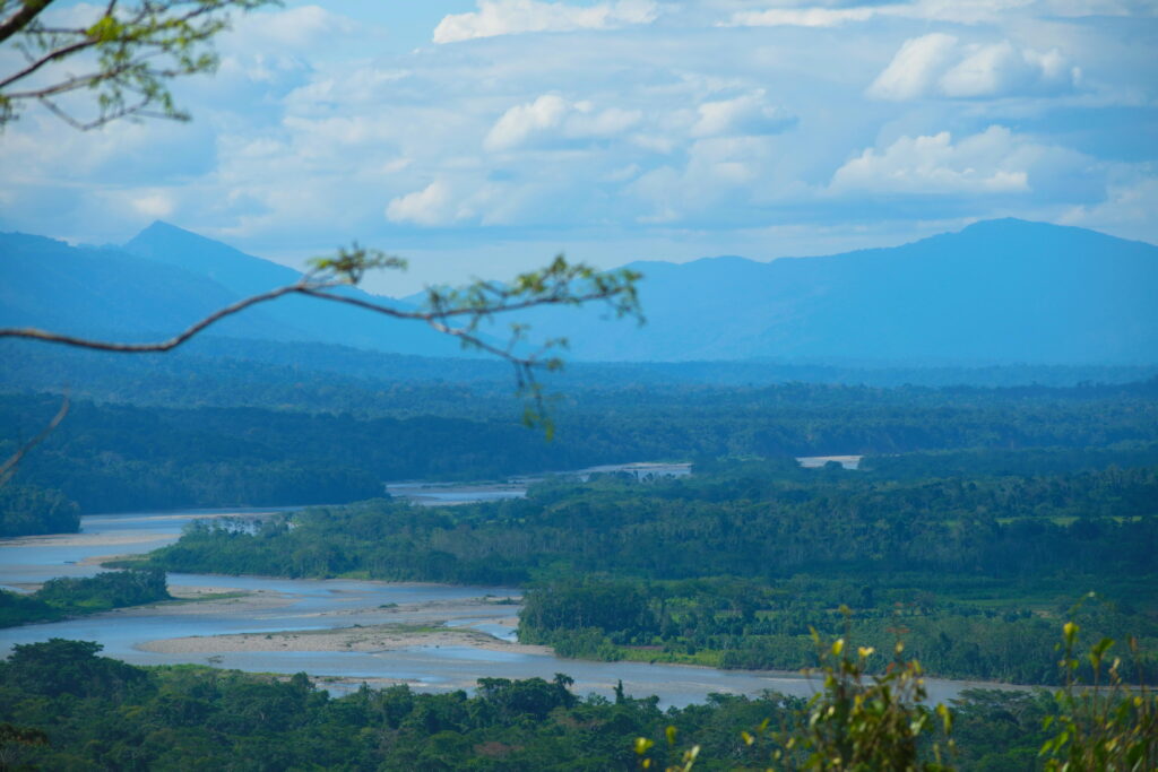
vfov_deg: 7.0
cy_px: 386
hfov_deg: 10.5
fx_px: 6273
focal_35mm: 195
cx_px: 579
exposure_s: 1/800
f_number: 6.3
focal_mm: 130
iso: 100
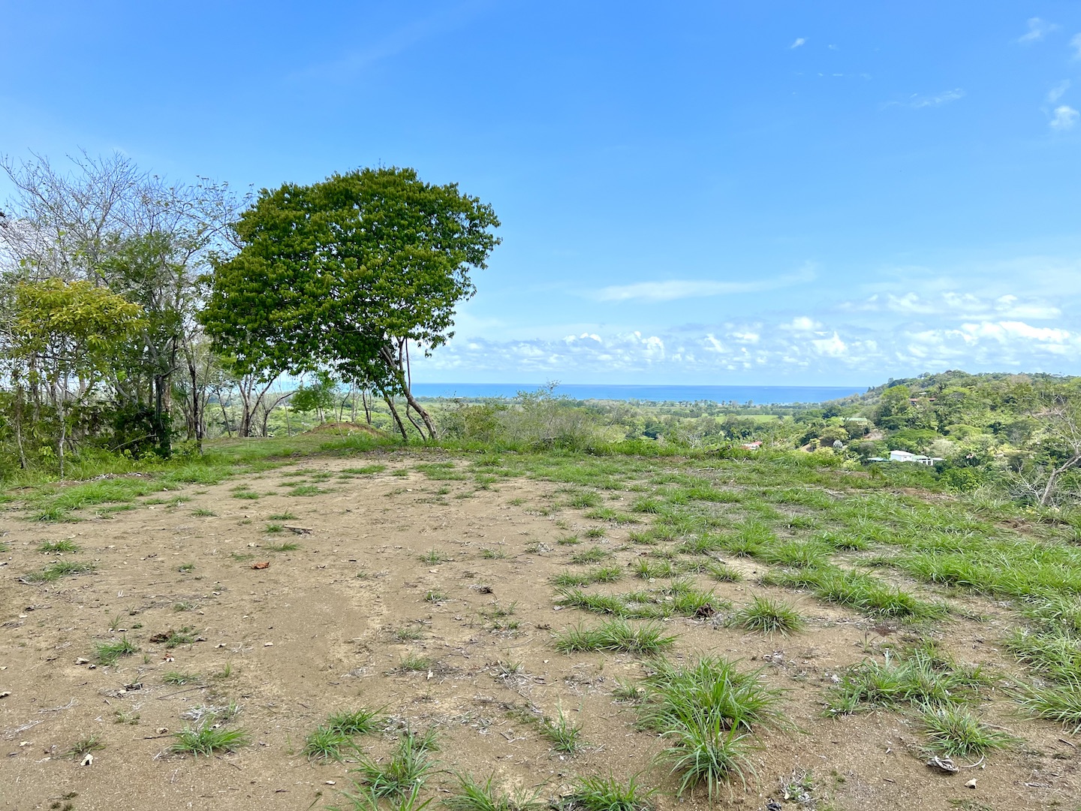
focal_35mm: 26
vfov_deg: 53.1
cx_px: 540
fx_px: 812
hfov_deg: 67.3
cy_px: 406
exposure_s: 1/3831
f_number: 1.5
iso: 50
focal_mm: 5.7
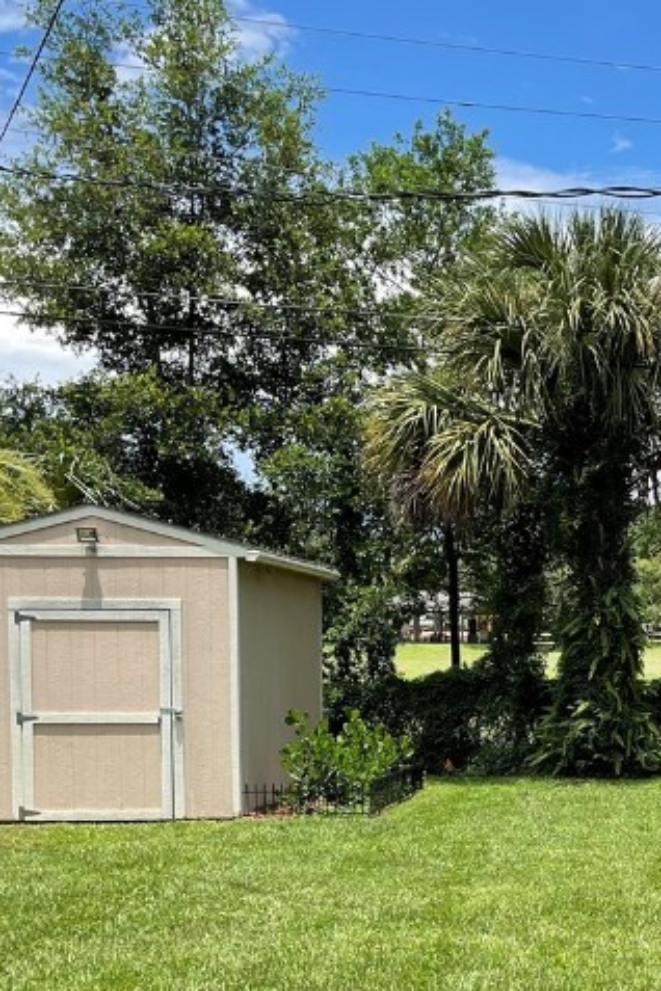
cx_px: 809
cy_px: 725
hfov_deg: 21.6
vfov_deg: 33.9
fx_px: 1597
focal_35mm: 58
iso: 32
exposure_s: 1/2336
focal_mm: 5.1
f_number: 1.6
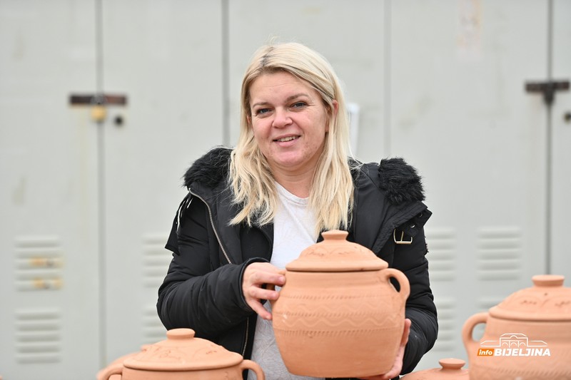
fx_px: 1903
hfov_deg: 17.1
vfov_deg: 11.4
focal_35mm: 120
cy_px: 190
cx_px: 286
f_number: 2.8
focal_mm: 120
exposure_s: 1/4000
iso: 640
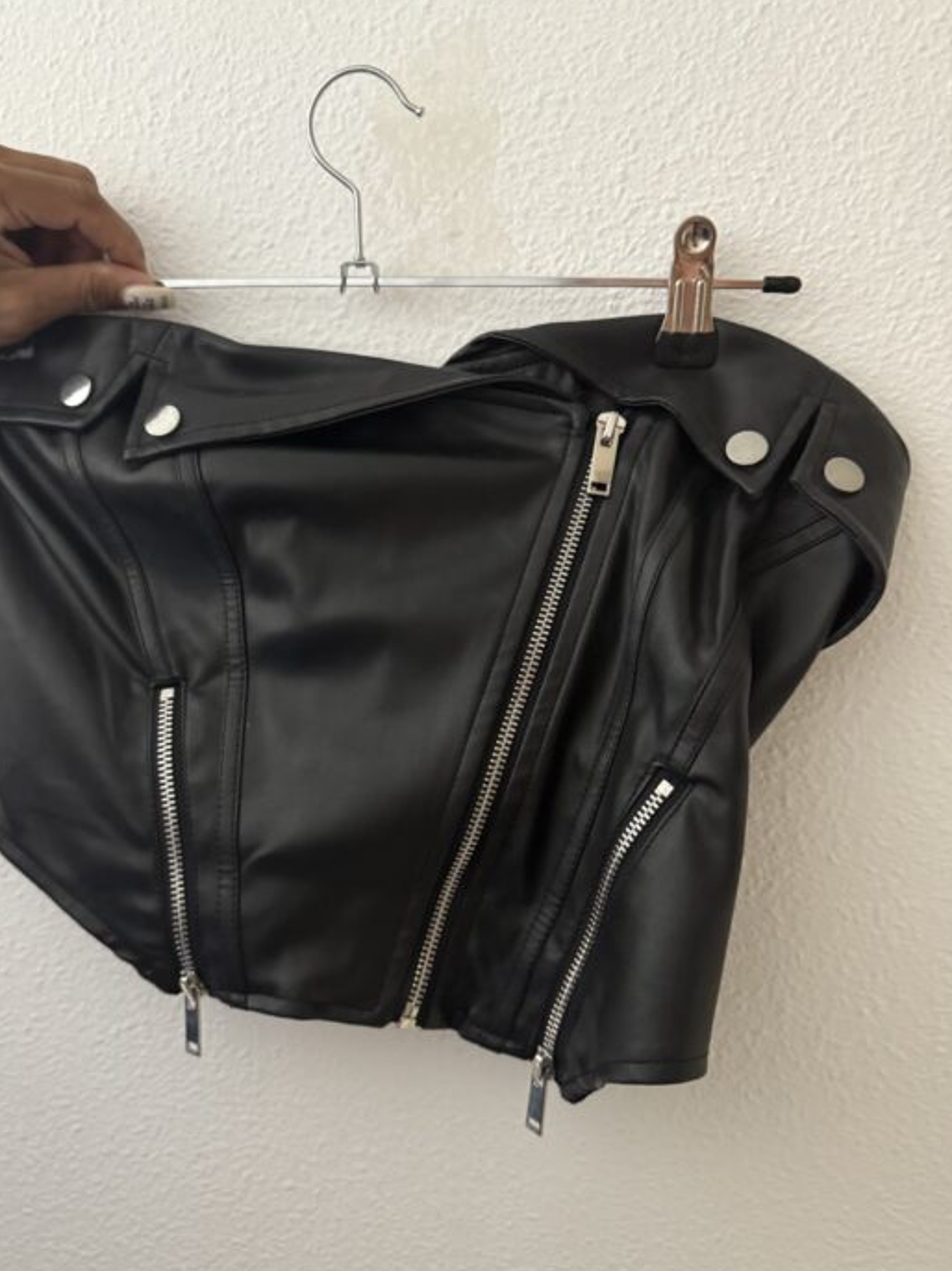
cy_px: 673
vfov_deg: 63.4
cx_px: 400
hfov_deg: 49.5
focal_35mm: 28
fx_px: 1027
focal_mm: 6.76
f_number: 1.78
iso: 640
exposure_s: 1/60
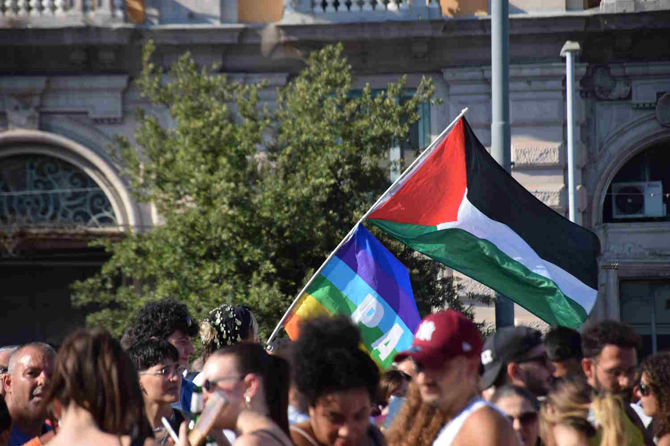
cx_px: 335
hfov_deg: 9.8
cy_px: 223
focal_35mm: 210
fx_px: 3908
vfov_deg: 6.5
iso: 400
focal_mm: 140
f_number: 5.6
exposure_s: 1/1000
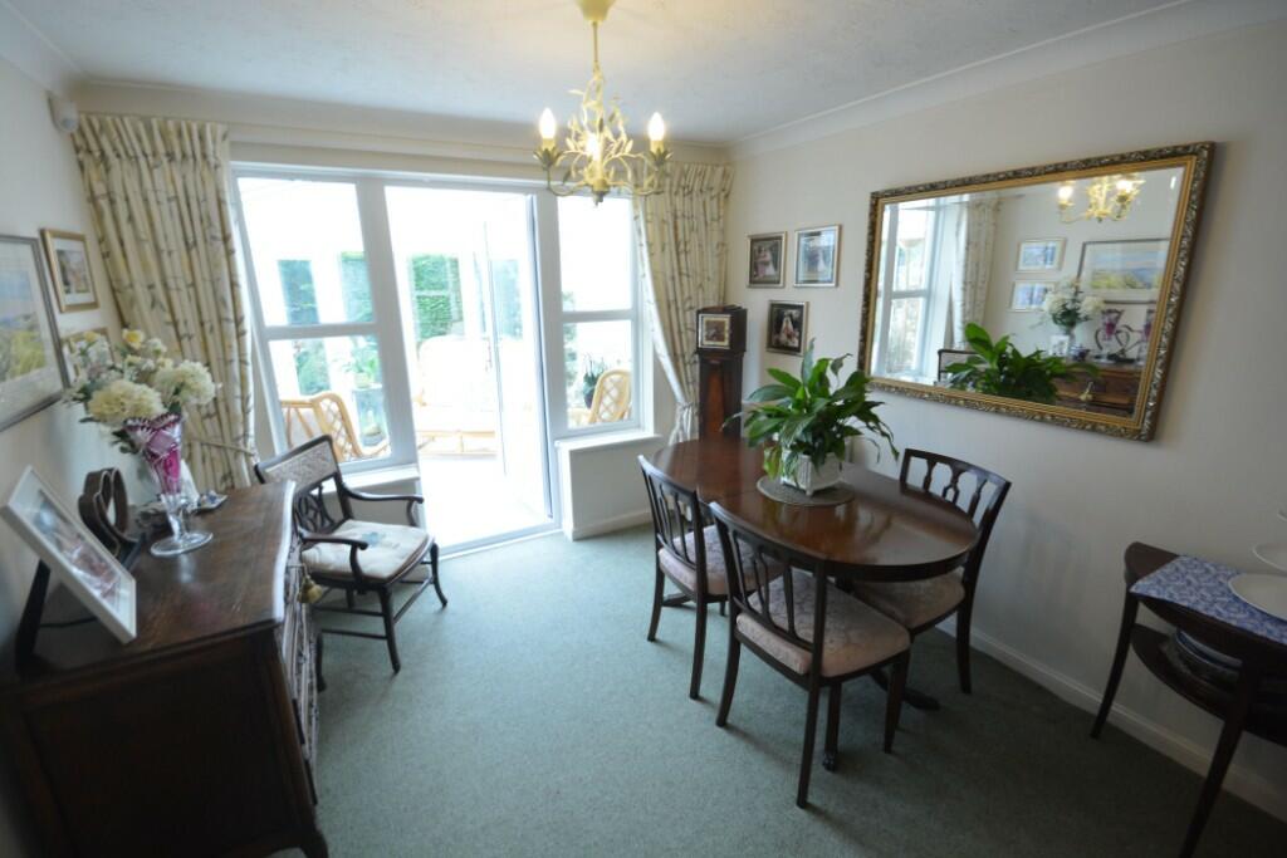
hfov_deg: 100.4
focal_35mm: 15
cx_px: 644
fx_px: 536
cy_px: 429
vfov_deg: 77.3
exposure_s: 1/10
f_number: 8
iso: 400
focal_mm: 10
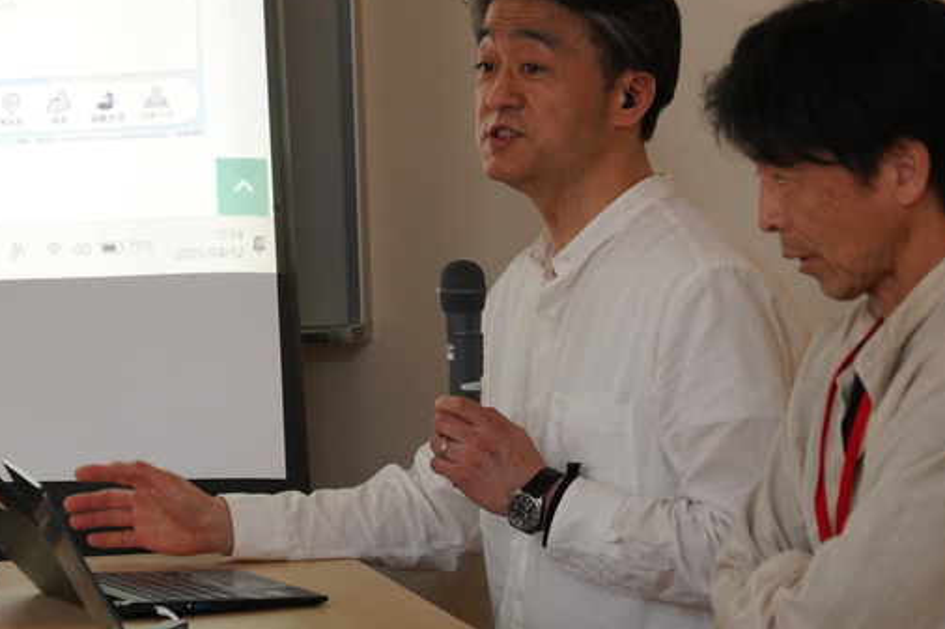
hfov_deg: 9.7
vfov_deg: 6.5
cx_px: 316
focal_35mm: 212
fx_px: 5563
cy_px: 217
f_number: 6.3
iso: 2500
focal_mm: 134
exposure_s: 1/100
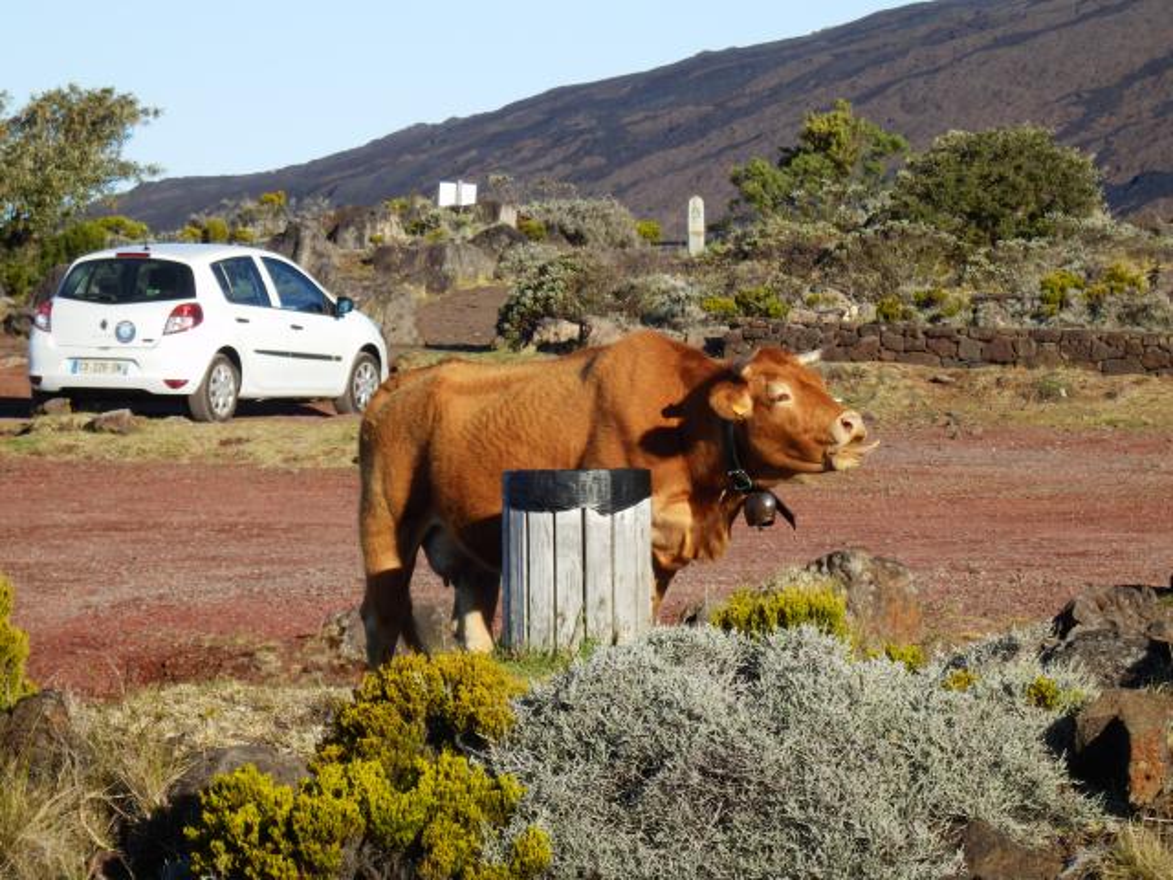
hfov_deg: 8.0
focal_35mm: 248
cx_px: 586
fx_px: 8404
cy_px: 440
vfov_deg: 6.0
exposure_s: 1/250
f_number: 6.2
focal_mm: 44.4
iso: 80
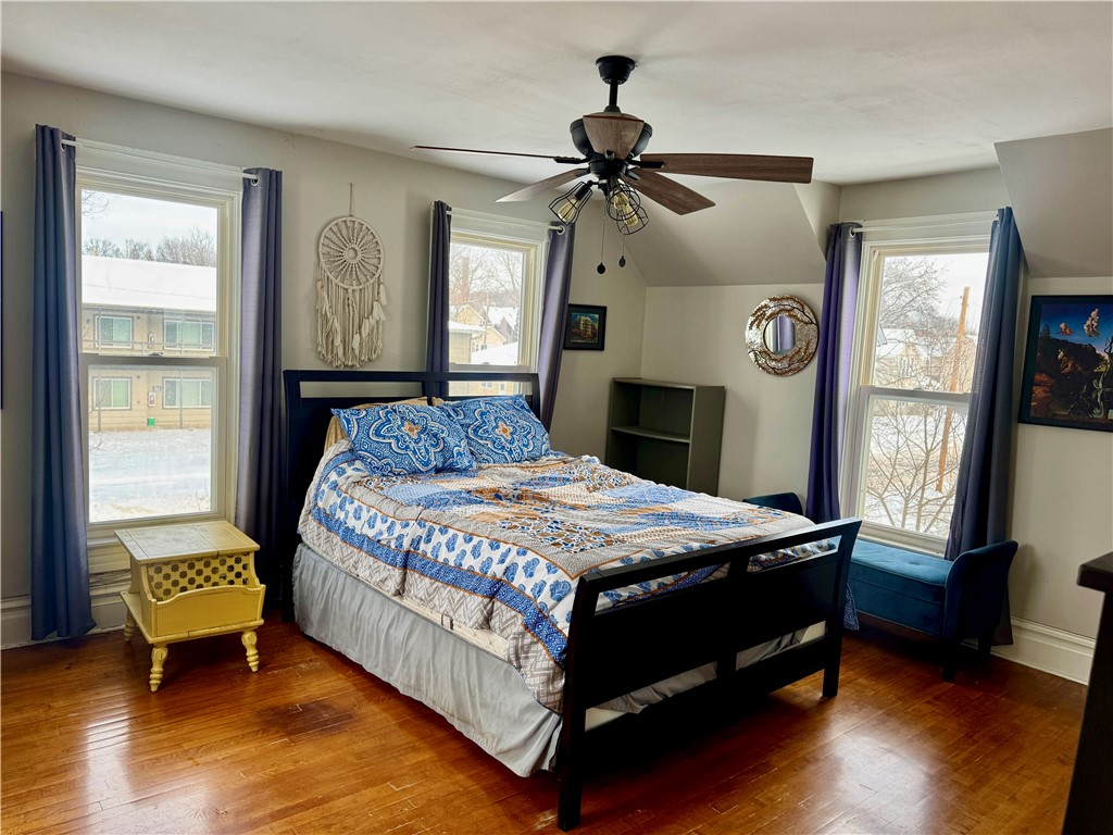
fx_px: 772
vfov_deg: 56.8
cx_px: 556
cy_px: 418
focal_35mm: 24
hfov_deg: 71.6
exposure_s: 1/121
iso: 80
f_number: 1.78
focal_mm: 6.76
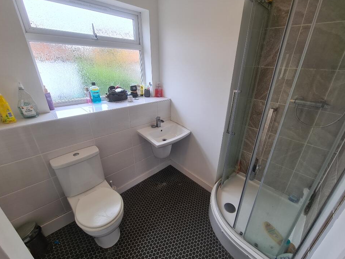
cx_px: 182
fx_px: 140
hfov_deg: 102.0
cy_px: 129
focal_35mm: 14
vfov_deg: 85.7
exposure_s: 1/50
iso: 80
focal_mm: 2.2
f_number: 2.2
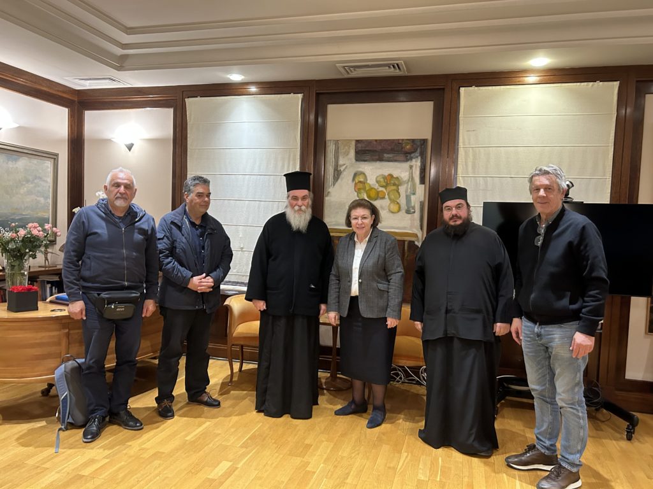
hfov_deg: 67.3
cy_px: 244
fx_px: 490
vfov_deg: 53.1
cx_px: 326
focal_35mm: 26
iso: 500
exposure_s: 1/50
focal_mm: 5.7
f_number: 1.5
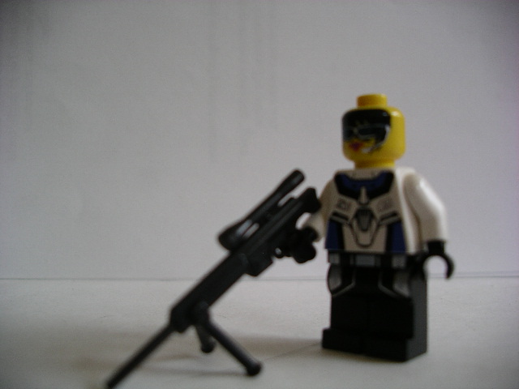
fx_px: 555
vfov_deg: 38.7
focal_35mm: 37
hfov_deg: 50.1
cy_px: 194
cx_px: 260
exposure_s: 1/88
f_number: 2.8
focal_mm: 7.8
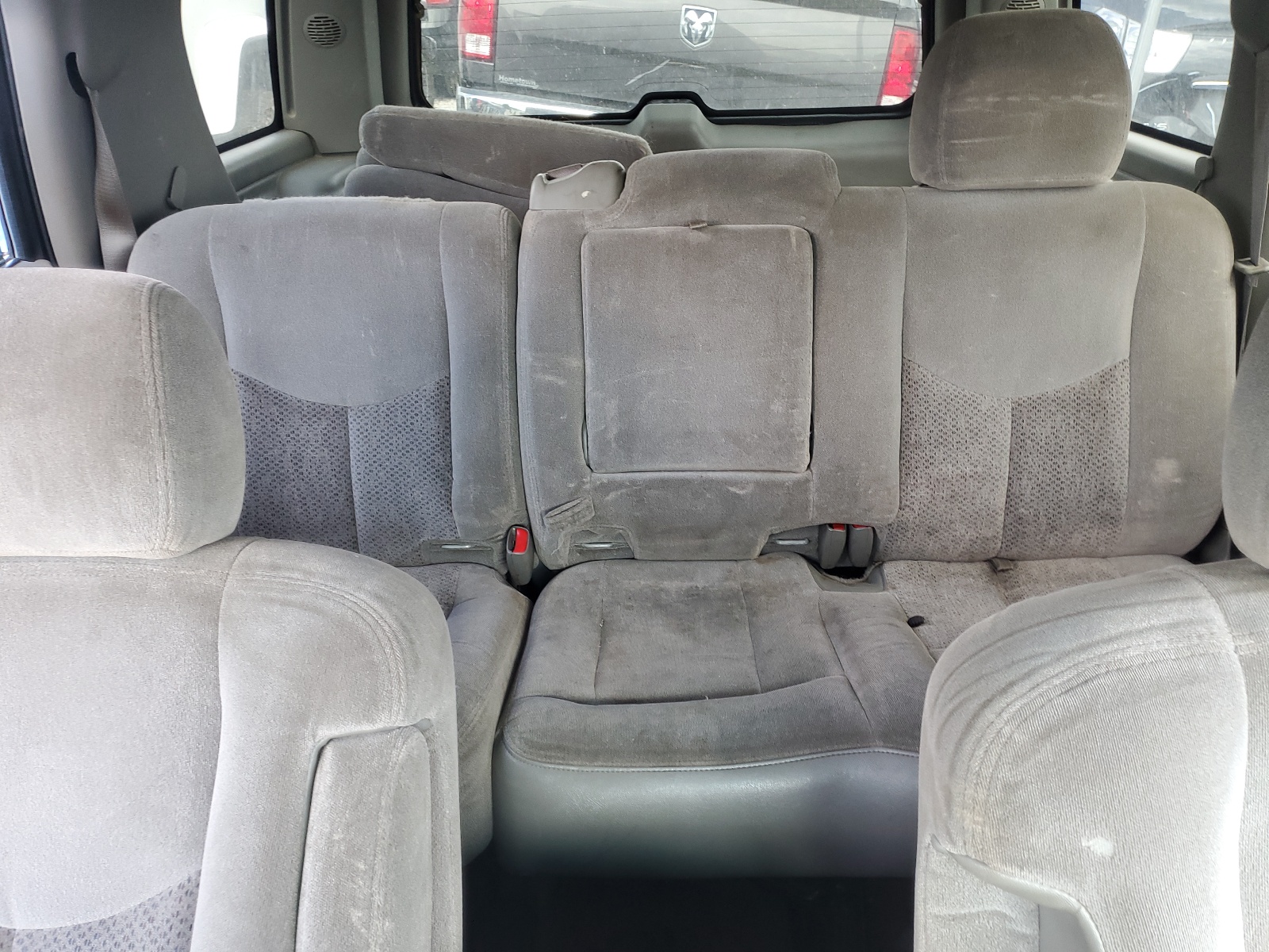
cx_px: 634
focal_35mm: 26
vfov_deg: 53.1
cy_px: 476
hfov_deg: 67.3
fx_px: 953
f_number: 1.5
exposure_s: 1/60.2
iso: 60
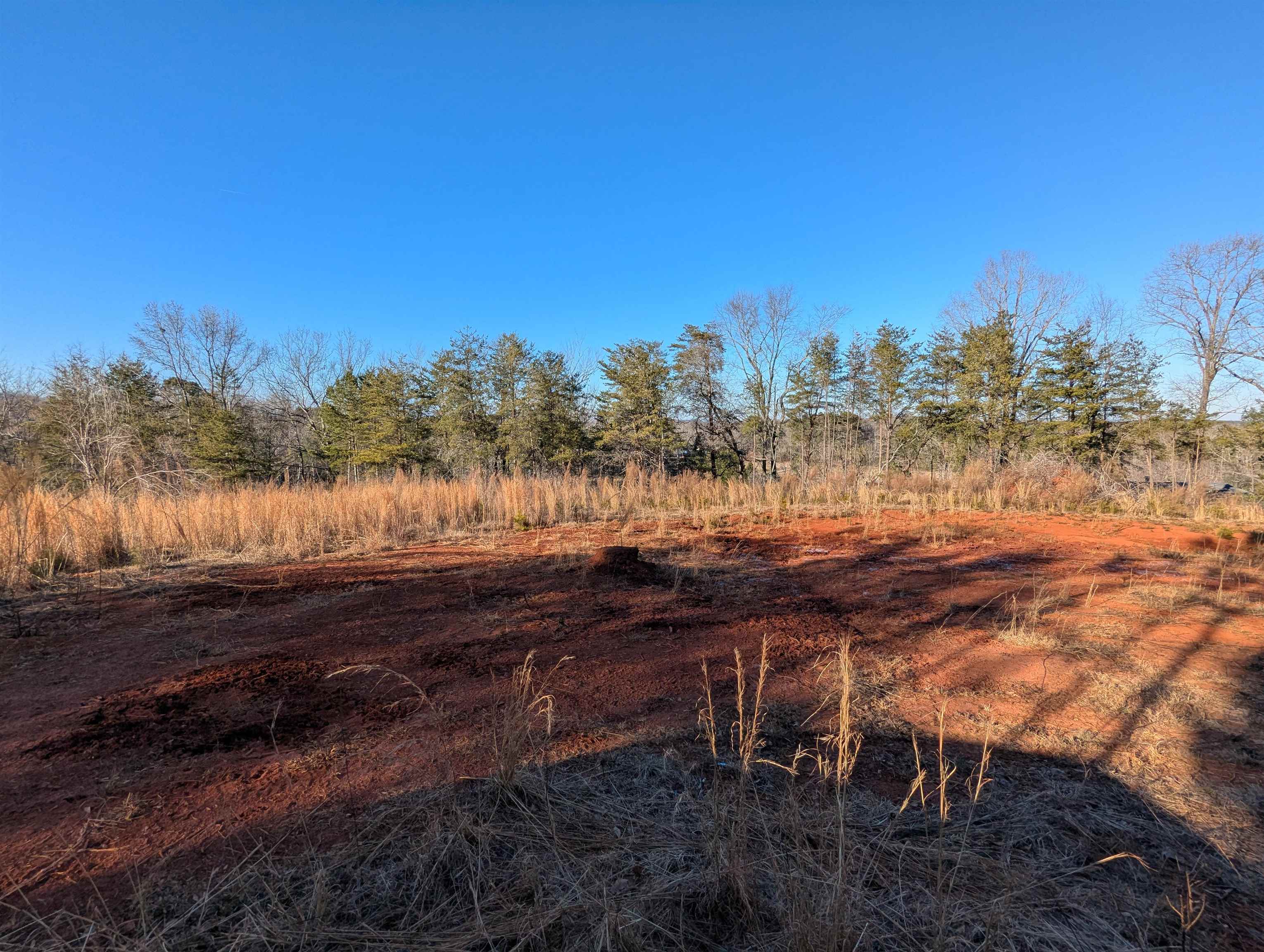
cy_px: 476
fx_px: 585
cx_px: 632
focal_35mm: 16
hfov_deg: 94.4
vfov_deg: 78.2
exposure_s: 1/1009
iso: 53
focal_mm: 2.35
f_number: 2.2
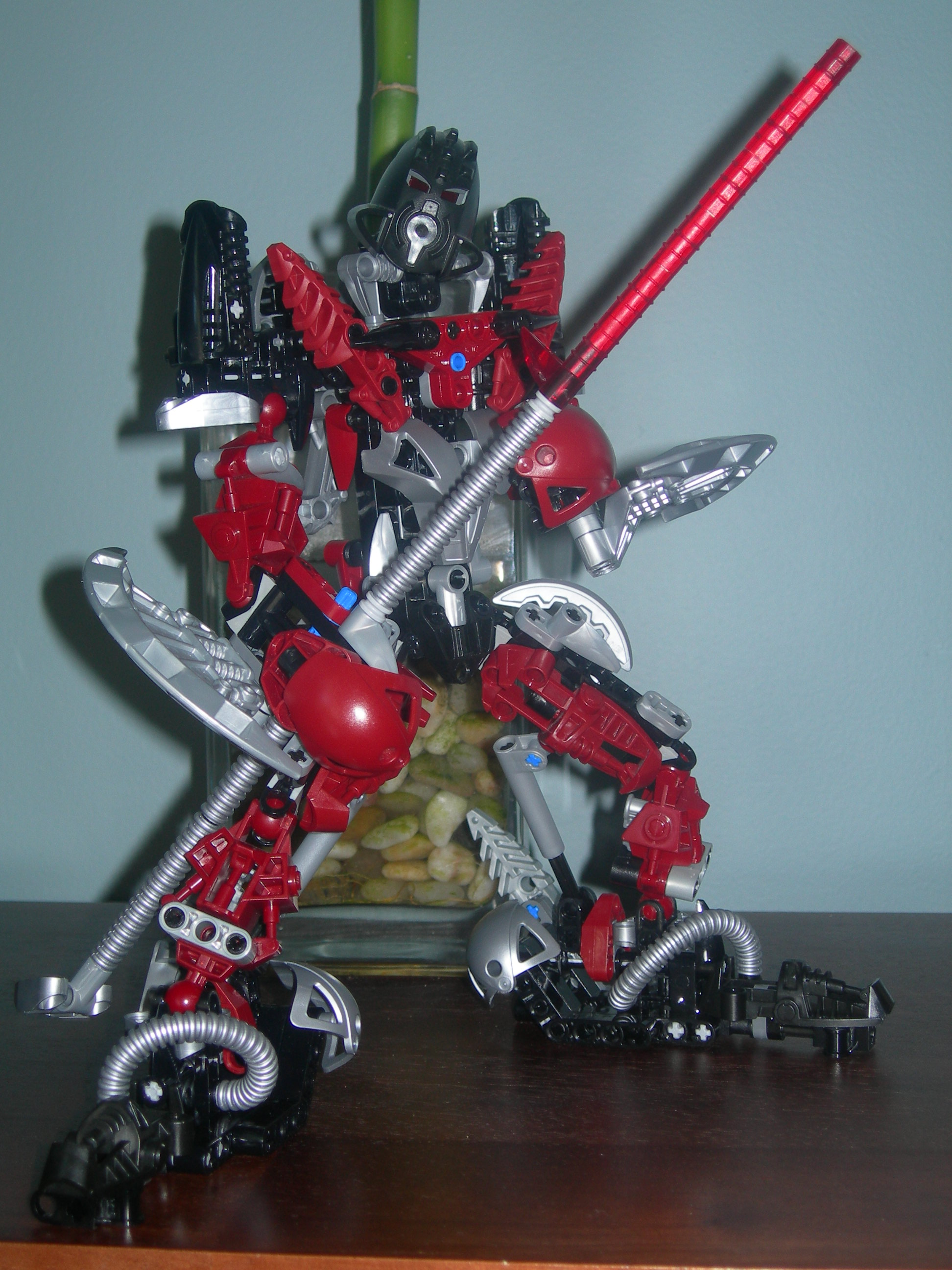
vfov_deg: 31.7
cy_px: 635
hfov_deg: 24.0
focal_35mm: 61
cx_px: 476
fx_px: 2237
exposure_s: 1/60.1
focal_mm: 12.7
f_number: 3.5
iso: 50
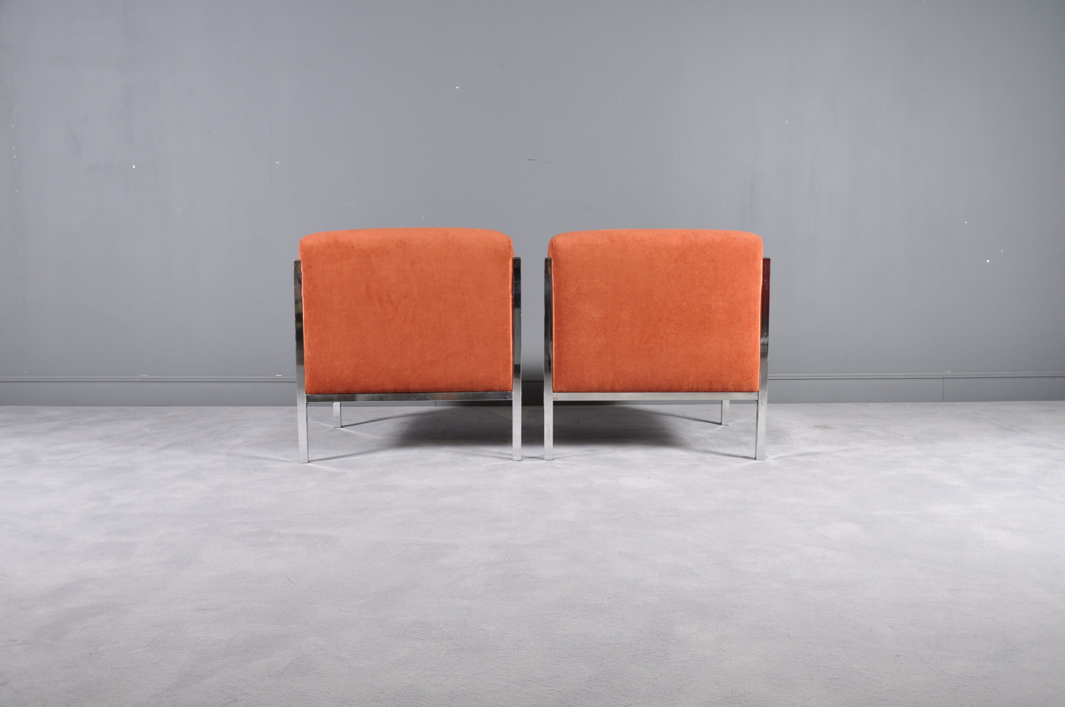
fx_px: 1108
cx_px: 532
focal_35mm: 38
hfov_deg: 51.3
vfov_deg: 35.4
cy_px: 354
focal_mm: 25
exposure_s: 1/5
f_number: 8
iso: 400
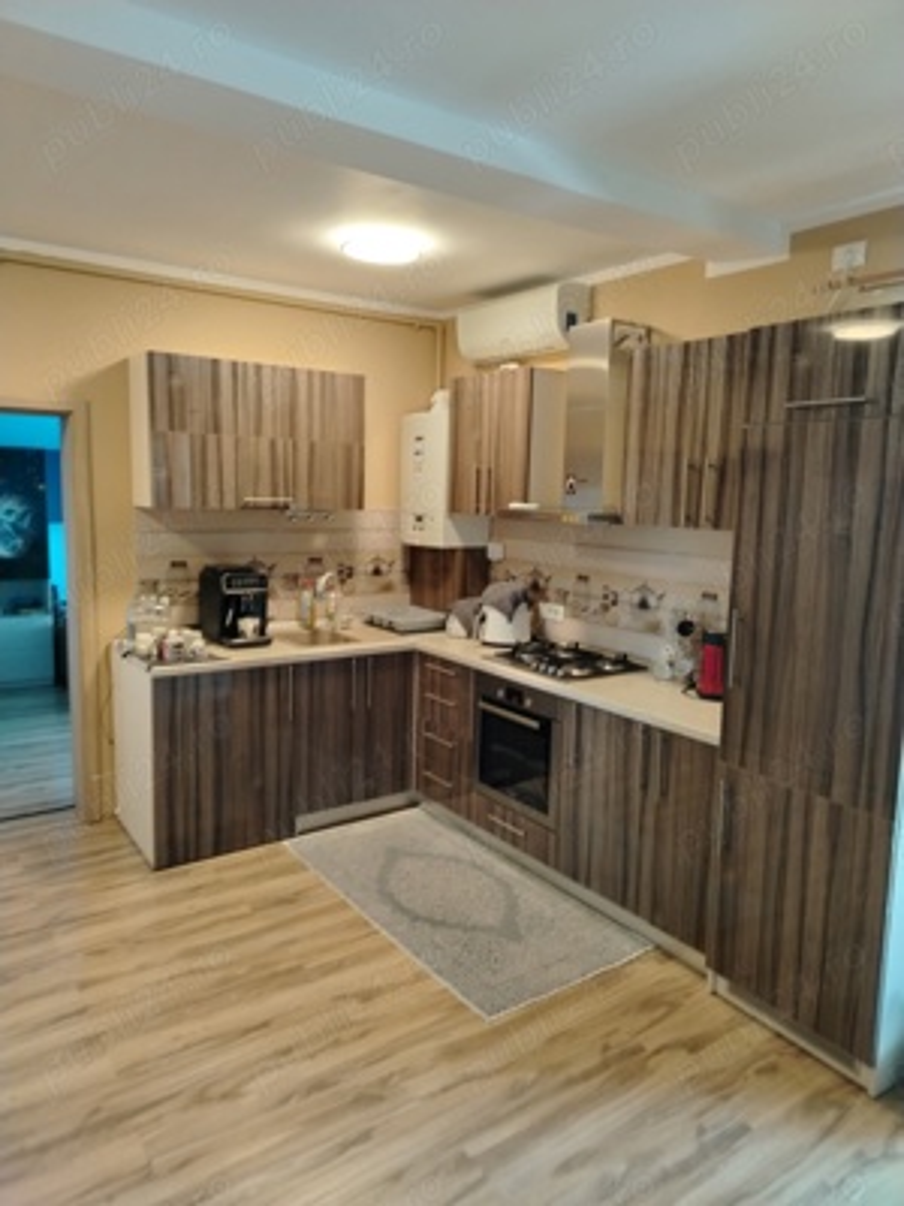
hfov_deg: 56.8
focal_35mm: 24
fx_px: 836
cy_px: 603
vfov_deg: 71.6
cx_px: 452
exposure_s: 1/33.3
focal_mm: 5.25
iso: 1311
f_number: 1.75
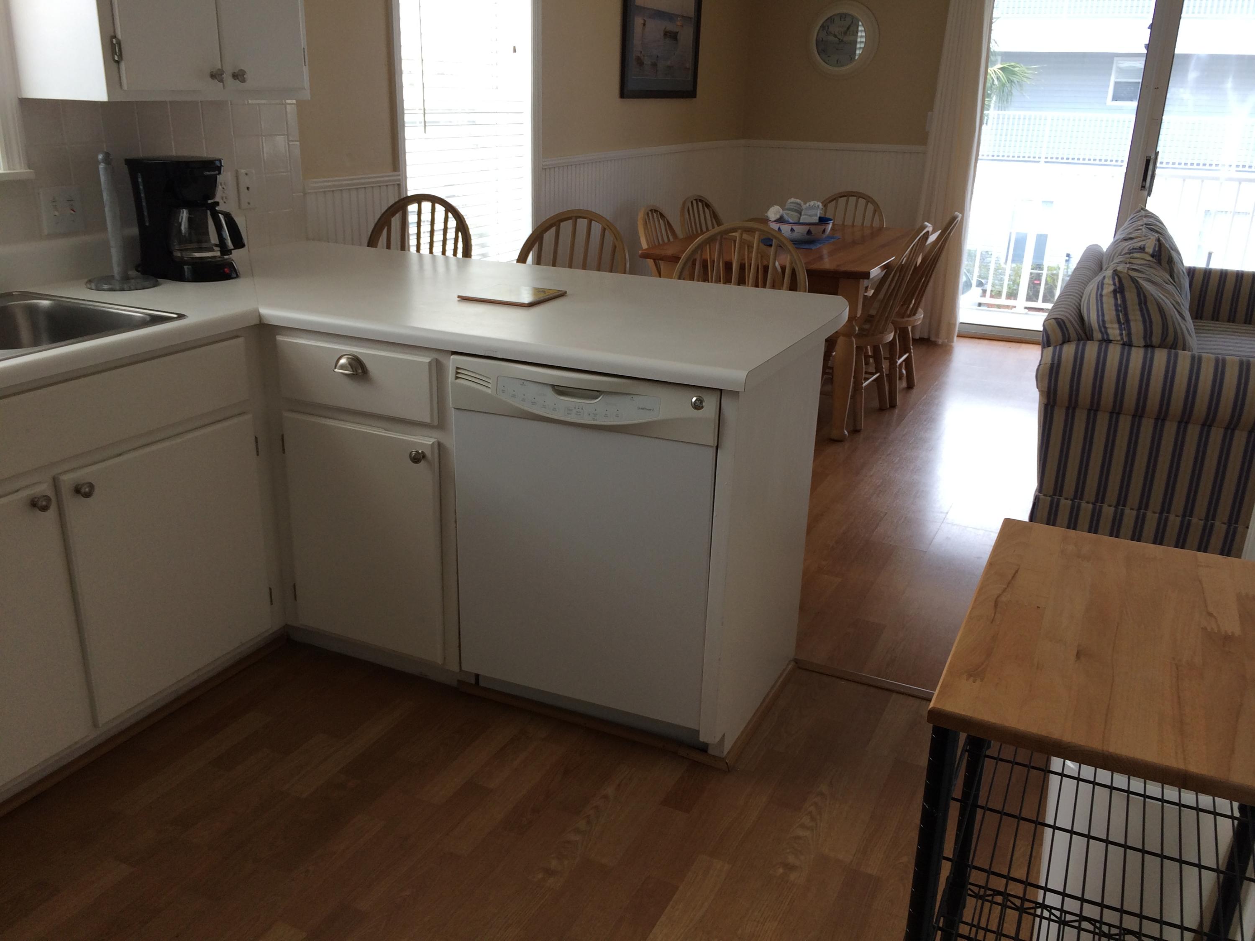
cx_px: 628
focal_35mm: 30
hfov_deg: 60.0
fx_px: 1088
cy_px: 470
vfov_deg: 46.8
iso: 50
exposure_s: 1/120
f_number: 2.2
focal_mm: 4.12
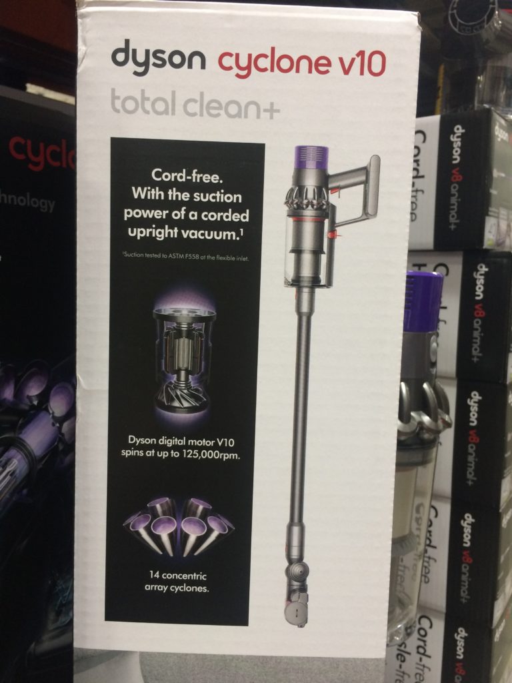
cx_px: 256
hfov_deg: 48.2
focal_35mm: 29
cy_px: 342
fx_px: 572
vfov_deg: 61.7
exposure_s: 1/30
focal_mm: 4.15
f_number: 2.2
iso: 64
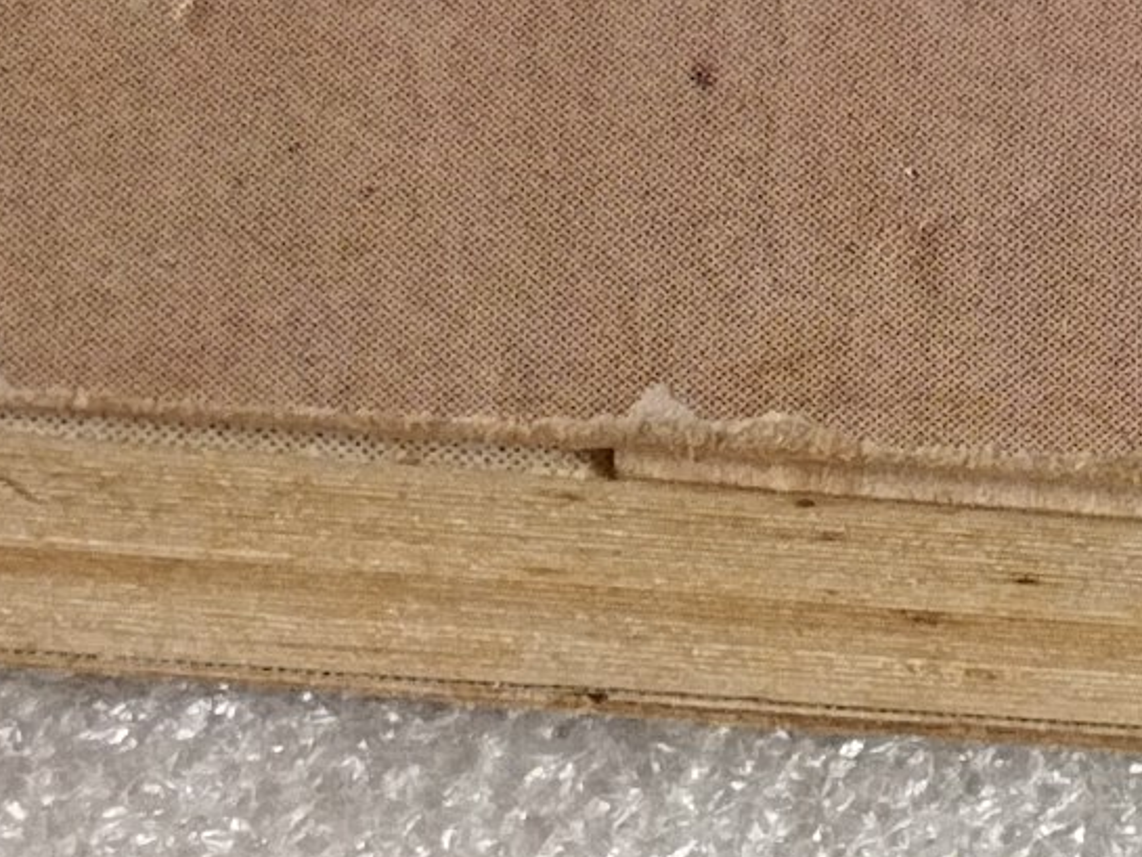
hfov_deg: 9.9
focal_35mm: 198
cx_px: 1144
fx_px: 6534
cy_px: 777
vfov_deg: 7.5
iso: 117
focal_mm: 4.71
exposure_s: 1/120
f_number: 1.79
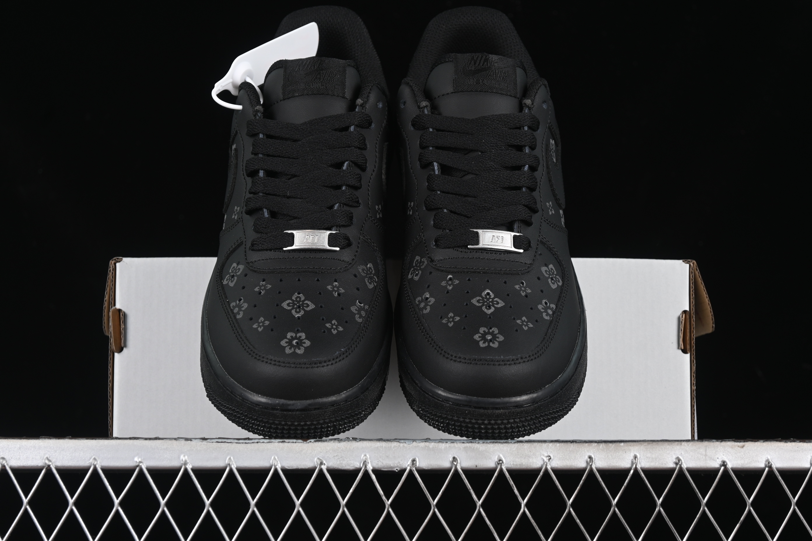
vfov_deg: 18.2
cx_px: 406
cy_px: 270
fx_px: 1692
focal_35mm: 75
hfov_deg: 27.0
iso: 160
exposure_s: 1/50
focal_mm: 50
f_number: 6.3
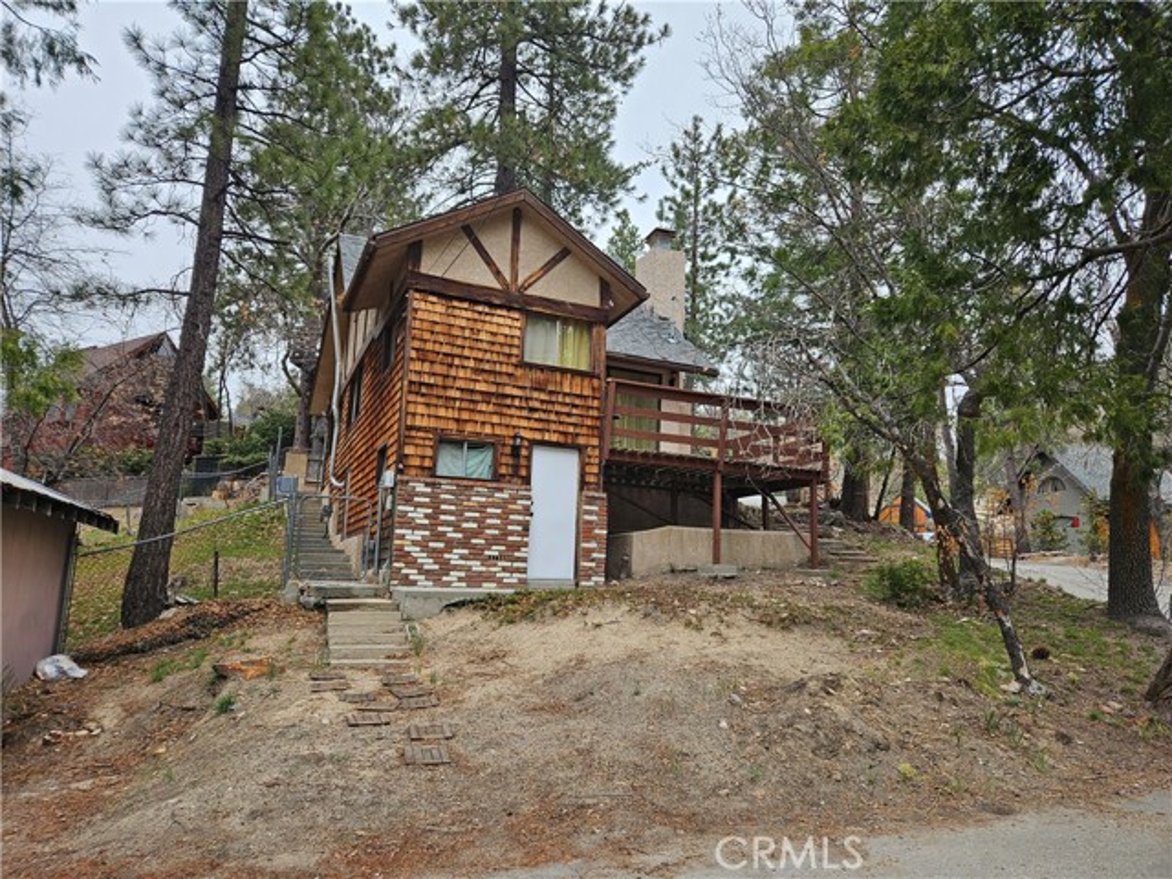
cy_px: 440
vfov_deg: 58.9
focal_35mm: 23
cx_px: 586
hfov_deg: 73.9
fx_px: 779
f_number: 1.8
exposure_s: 1/418
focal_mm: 5.4
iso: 25
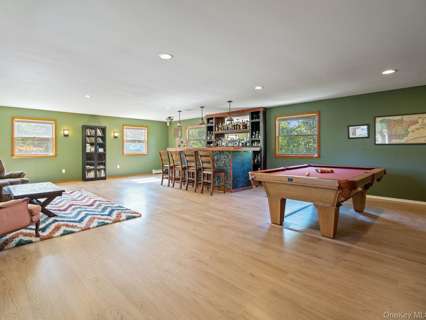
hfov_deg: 87.2
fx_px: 222
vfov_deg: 71.6
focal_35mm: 18
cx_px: 184
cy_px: 154
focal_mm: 16
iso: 1250
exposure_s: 1/10
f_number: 5.6
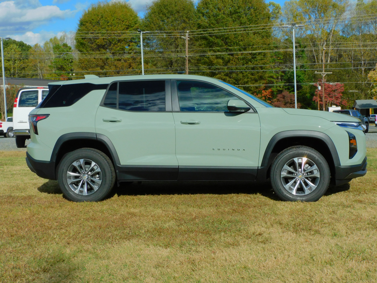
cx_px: 188
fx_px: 599
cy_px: 142
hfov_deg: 34.9
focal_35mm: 55
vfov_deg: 26.6
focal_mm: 9.9
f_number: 5
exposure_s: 1/1250
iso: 125
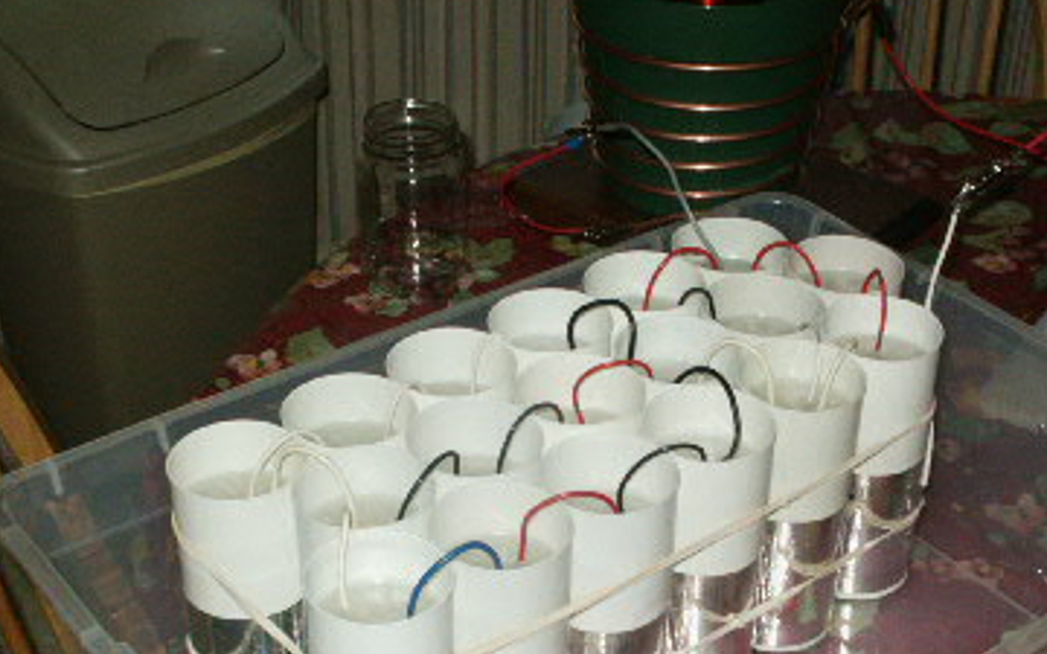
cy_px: 471
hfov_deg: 31.1
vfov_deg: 19.6
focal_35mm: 66
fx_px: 1883
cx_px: 538
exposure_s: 1/45
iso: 200
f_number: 6.7
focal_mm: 7.18
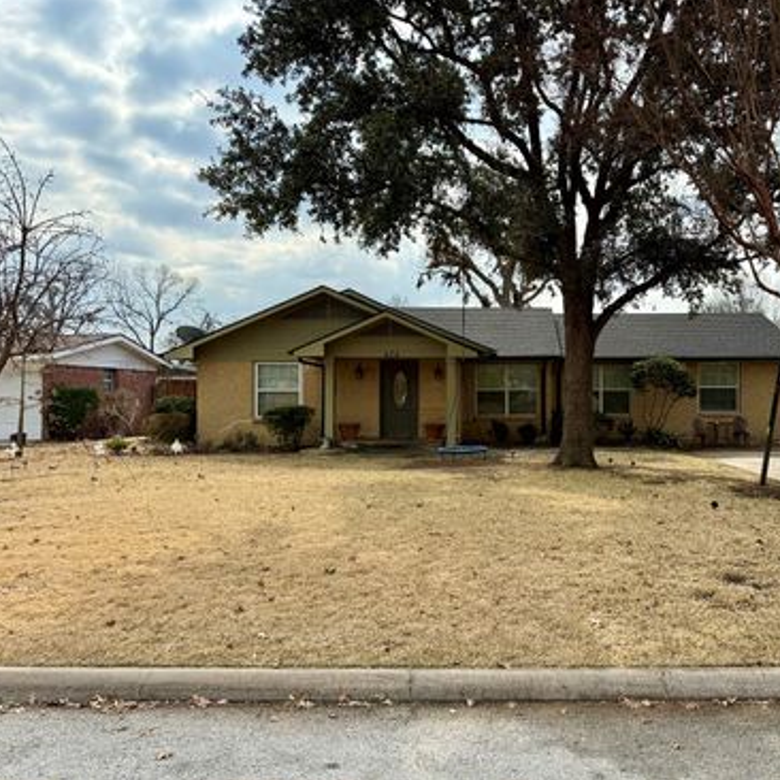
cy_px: 387
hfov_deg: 54.5
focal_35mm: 29
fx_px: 739
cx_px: 518
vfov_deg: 55.6
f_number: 1.78
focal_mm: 6.76
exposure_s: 1/5714
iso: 100
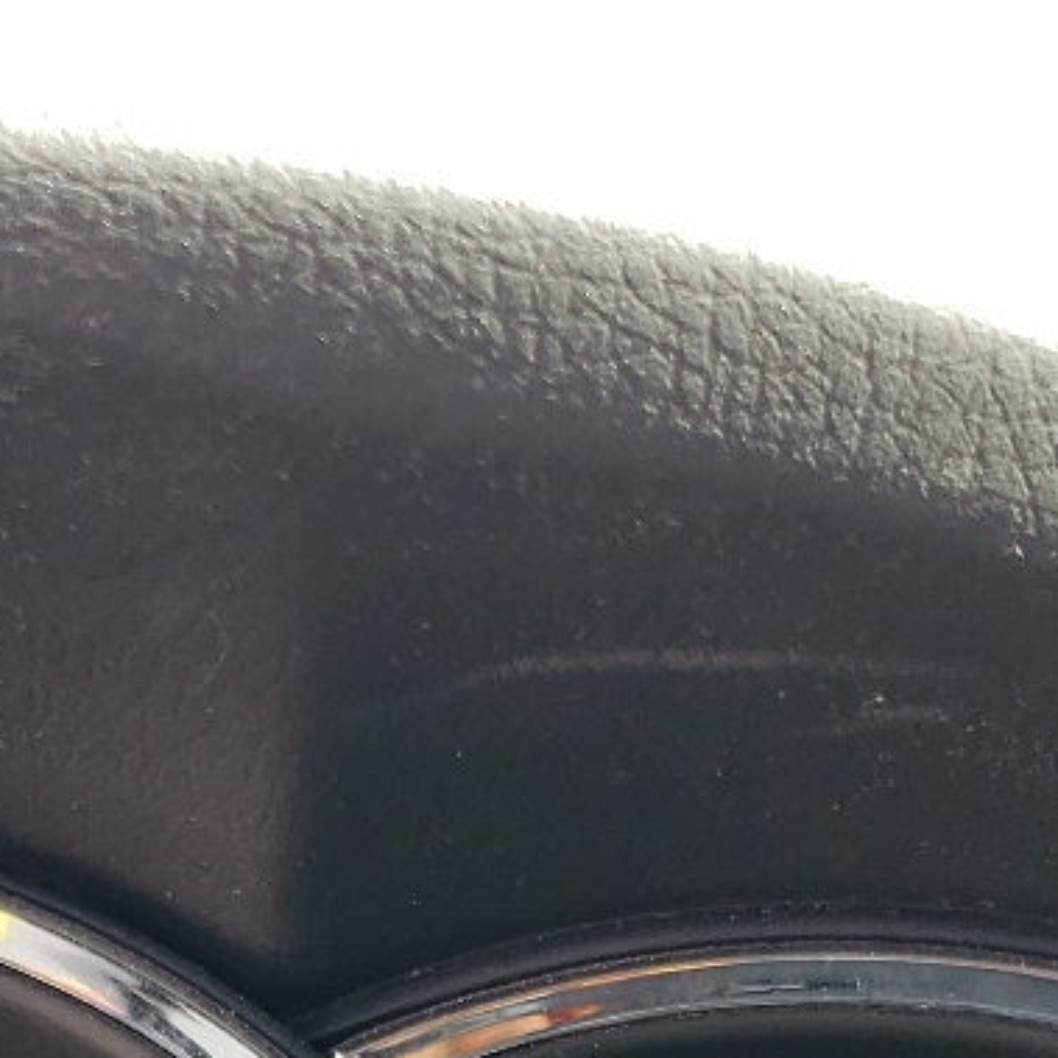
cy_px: 1466
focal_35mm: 97
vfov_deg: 16.7
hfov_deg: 16.7
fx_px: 3354
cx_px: -399
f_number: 1.5
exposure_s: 1/169
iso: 50
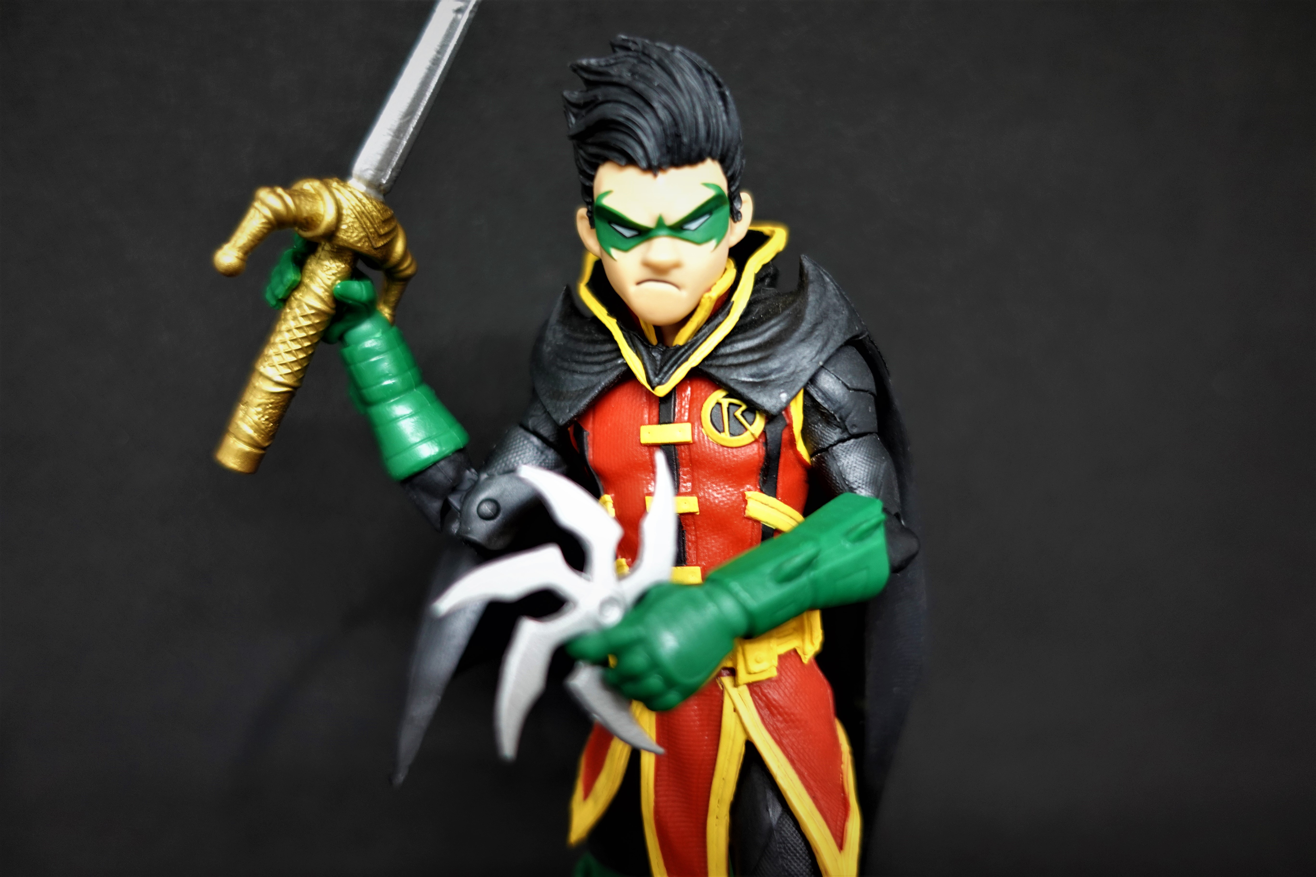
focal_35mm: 24
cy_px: 438
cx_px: 658
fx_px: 877
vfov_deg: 53.1
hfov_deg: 73.7
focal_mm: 9.4
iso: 200
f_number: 1.8
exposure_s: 1/30
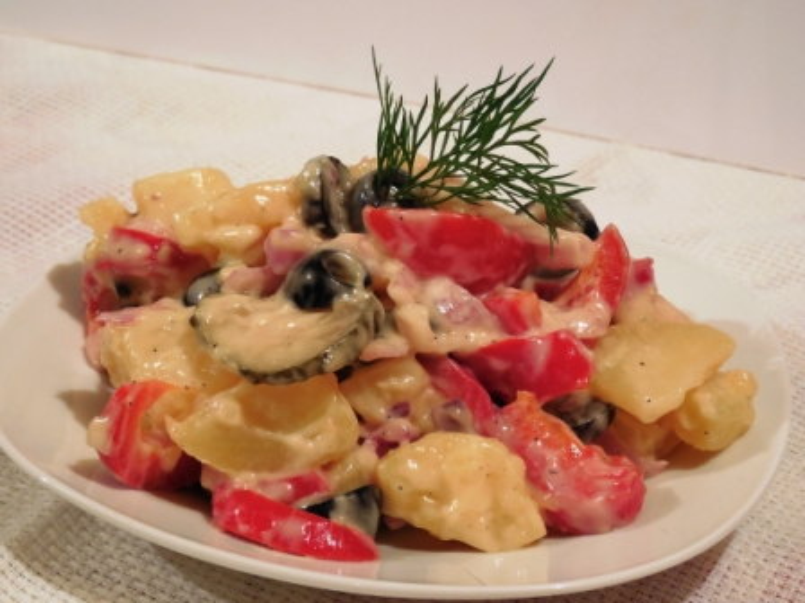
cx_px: 402
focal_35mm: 69
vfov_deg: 21.3
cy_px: 302
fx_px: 1605
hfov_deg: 28.2
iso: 400
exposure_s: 1/10
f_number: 4.4
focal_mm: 12.5
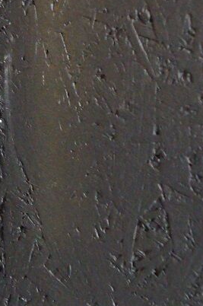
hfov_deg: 12.2
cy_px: 69
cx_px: -31
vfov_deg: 18.5
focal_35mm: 110
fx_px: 933
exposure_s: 1/60
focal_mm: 20
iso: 3200
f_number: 4
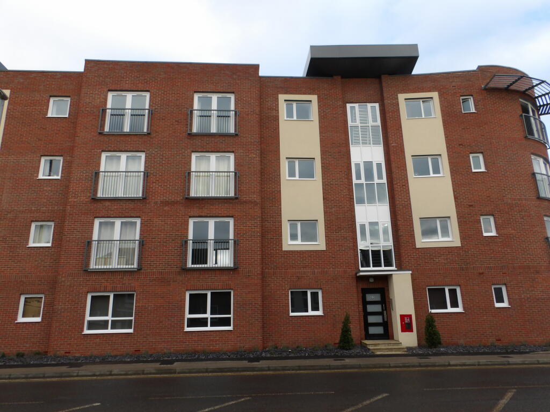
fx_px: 381
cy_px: 206
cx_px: 275
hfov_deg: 71.6
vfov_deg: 56.8
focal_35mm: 24
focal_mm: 4.3
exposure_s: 1/151
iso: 100
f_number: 4.1
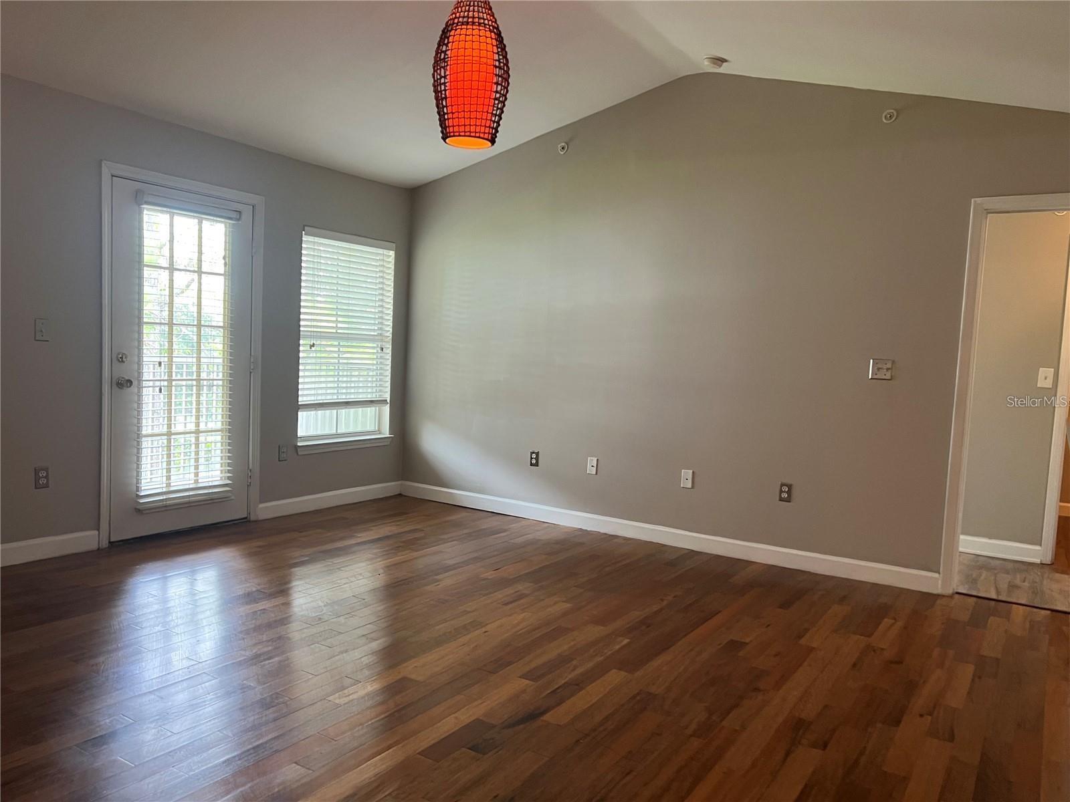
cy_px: 401
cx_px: 535
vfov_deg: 53.1
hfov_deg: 67.3
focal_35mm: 26
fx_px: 804
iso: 160
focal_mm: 5.7
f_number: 1.5
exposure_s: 1/60
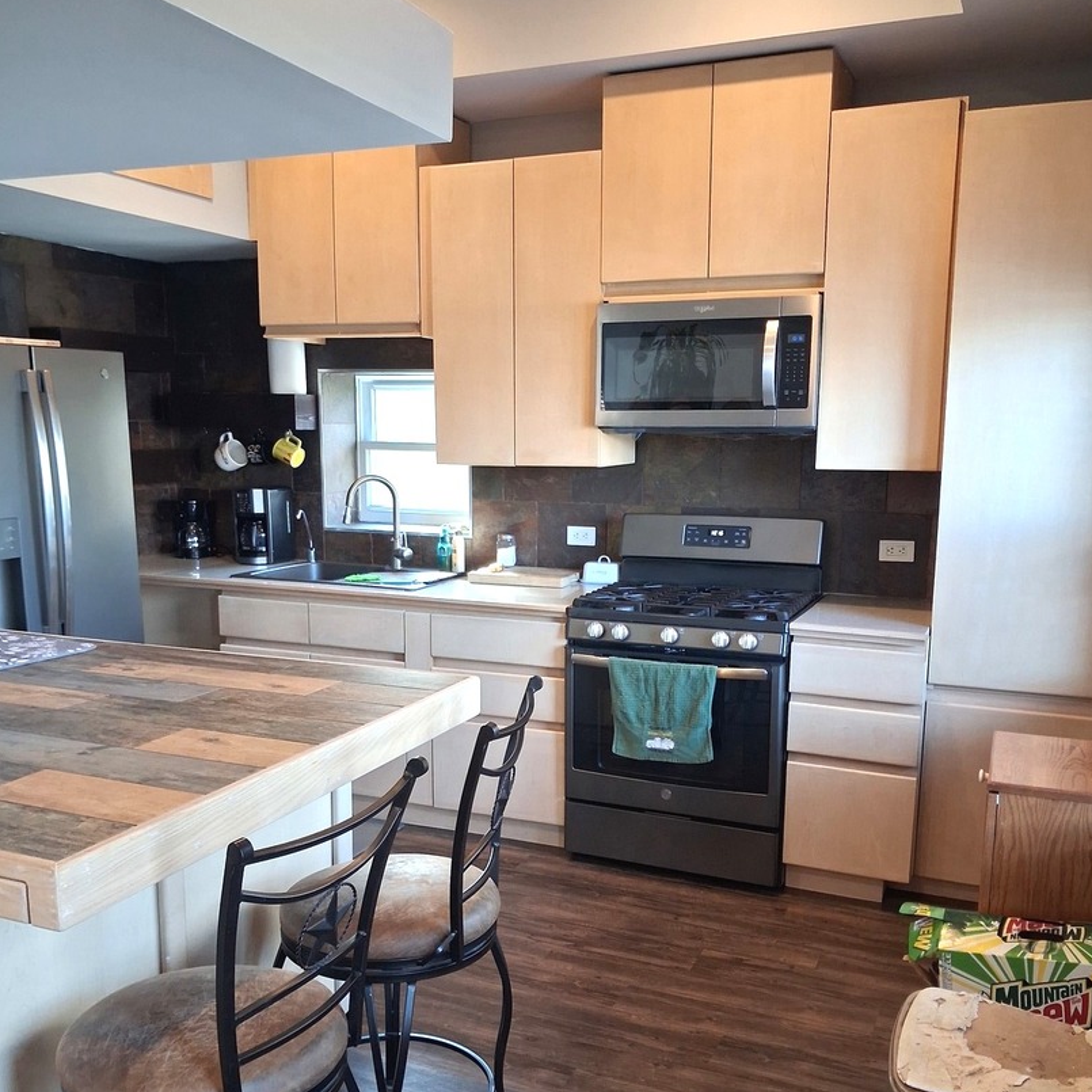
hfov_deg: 51.1
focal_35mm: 32
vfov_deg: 51.0
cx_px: 547
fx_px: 1142
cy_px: 615
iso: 400
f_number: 1.8
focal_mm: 4
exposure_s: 1/50
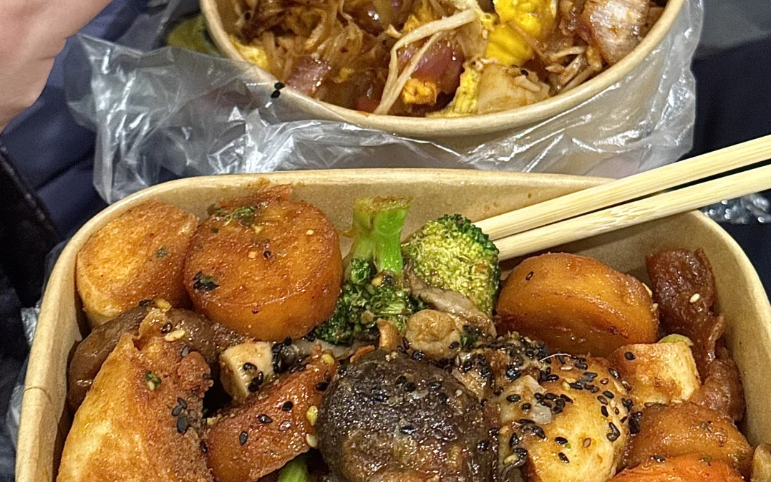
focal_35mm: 68
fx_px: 1429
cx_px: 385
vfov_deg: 19.1
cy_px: 158
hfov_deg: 30.2
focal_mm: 6.76
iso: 250
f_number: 1.78
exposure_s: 1/45
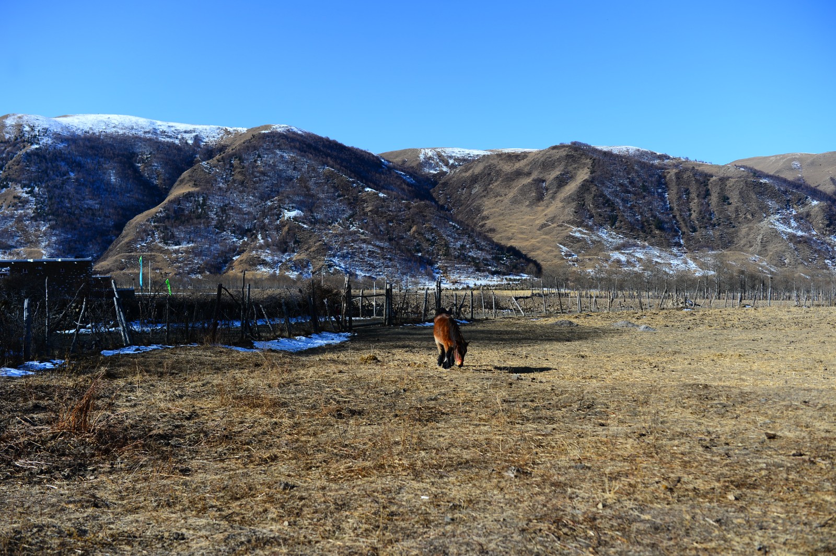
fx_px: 812
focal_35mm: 35
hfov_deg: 54.5
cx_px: 418
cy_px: 278
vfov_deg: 37.8
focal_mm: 35
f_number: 3.2
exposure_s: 1/1000
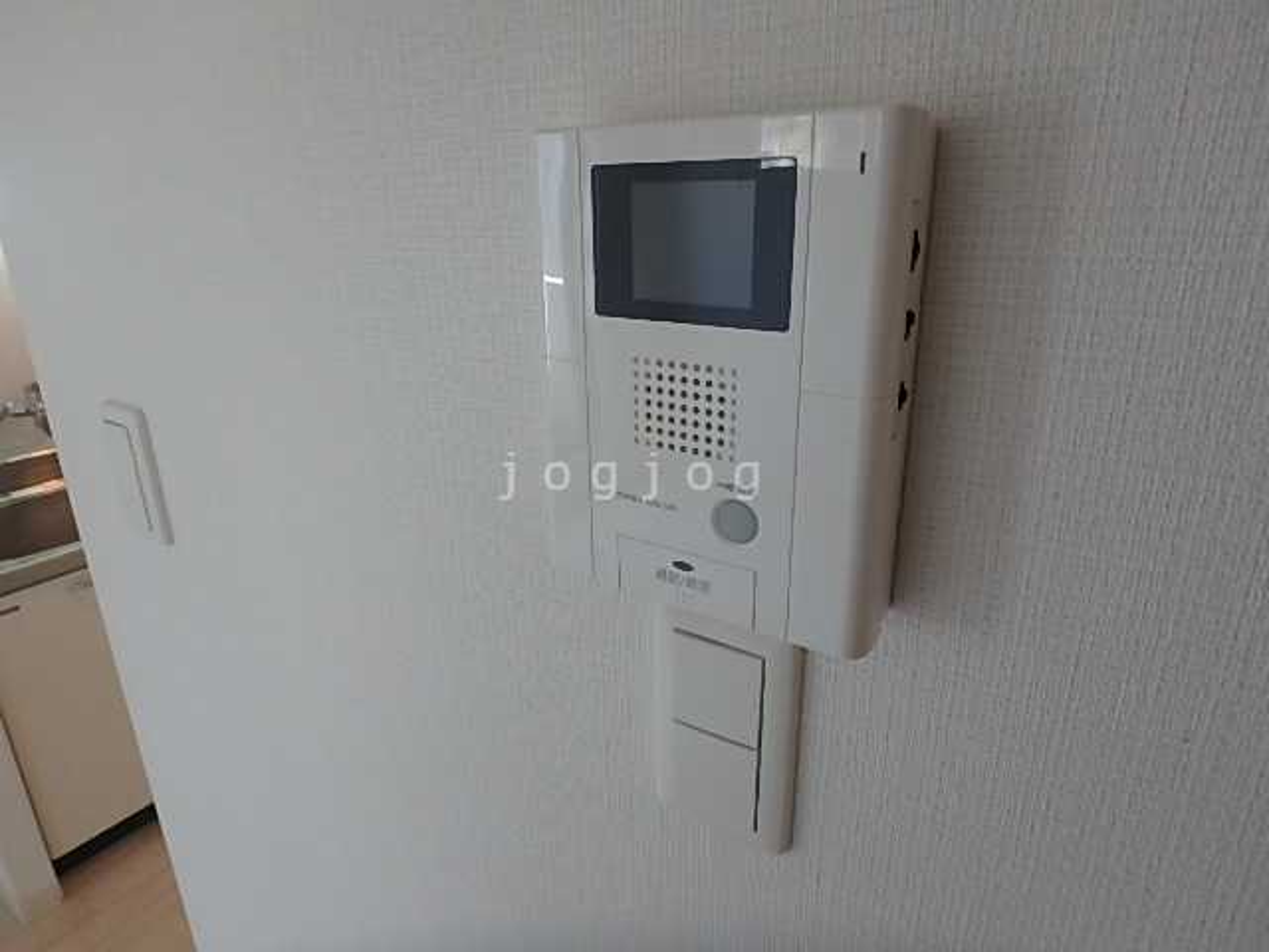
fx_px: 770
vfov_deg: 63.4
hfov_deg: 79.0
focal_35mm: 21
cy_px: 476
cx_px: 634
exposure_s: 1/40
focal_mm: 3.7
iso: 200
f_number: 3.5
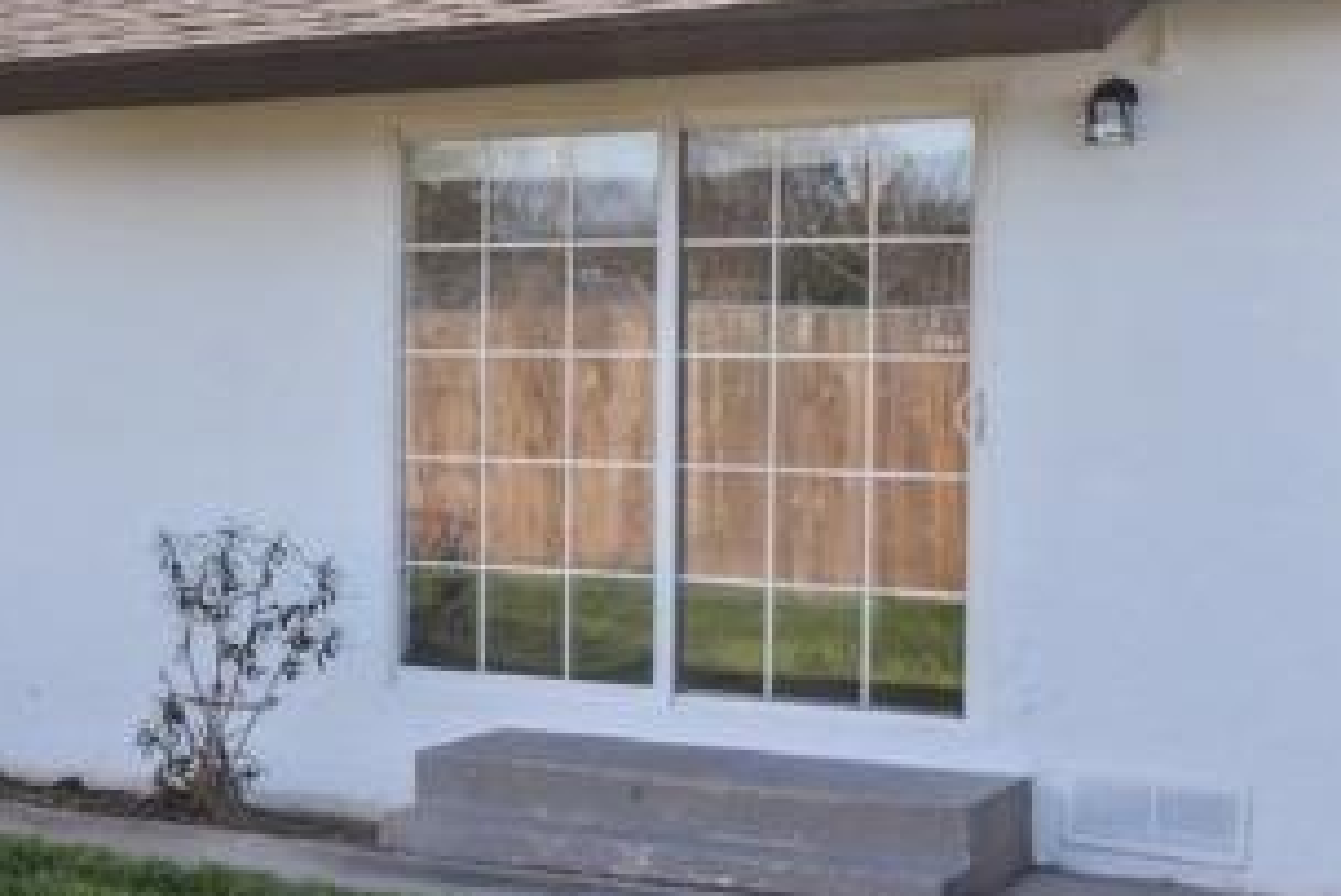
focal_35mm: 74
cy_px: 377
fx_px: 2758
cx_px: -873
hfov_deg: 21.2
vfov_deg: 18.4
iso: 100
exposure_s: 1/250
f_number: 9
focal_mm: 10
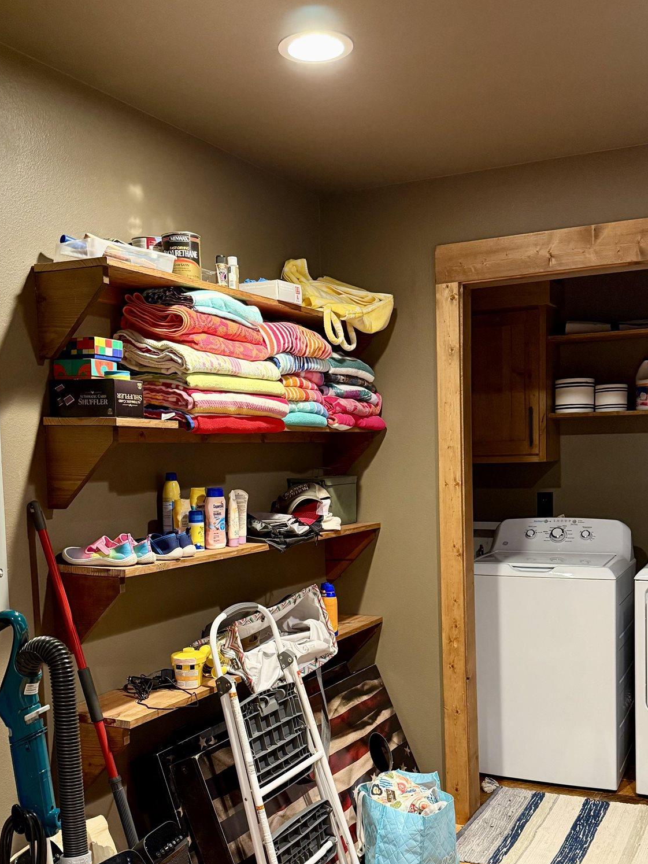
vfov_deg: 49.8
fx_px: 923
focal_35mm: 37
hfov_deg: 38.6
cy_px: 527
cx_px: 352
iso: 400
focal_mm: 6.76
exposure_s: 1/60
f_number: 1.78
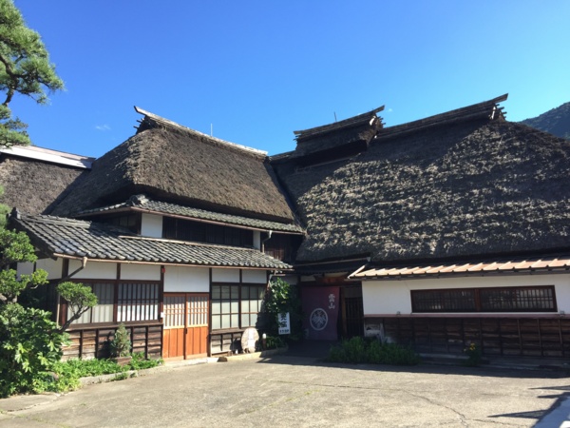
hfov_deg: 61.7
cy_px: 214
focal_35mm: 29
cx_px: 285
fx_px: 478
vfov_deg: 48.2
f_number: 2.2
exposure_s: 1/549
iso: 32
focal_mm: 4.15
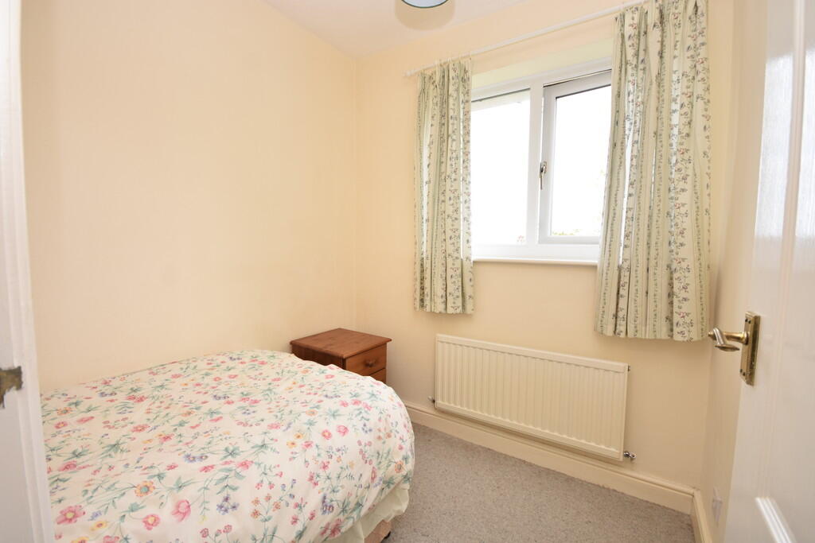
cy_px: 272
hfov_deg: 100.4
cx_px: 408
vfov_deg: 77.3
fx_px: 340
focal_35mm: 15
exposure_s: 1/80
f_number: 4.5
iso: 200
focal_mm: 10
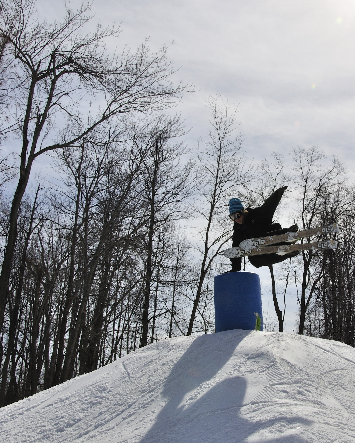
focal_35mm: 55
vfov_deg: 34.1
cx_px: 255
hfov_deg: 27.3
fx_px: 722
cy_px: 221
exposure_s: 1/640
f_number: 14
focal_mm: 24
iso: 200
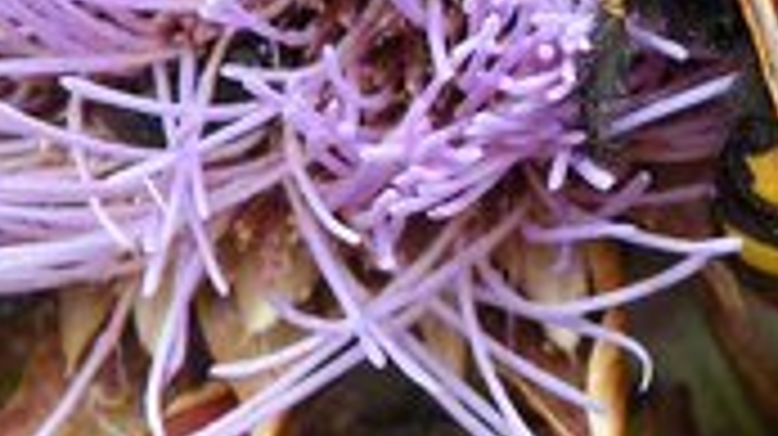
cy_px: 101
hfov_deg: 12.2
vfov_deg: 6.9
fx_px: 3628
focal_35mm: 176
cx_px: 571
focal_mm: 9.8
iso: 80
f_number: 3.5
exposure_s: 1/69
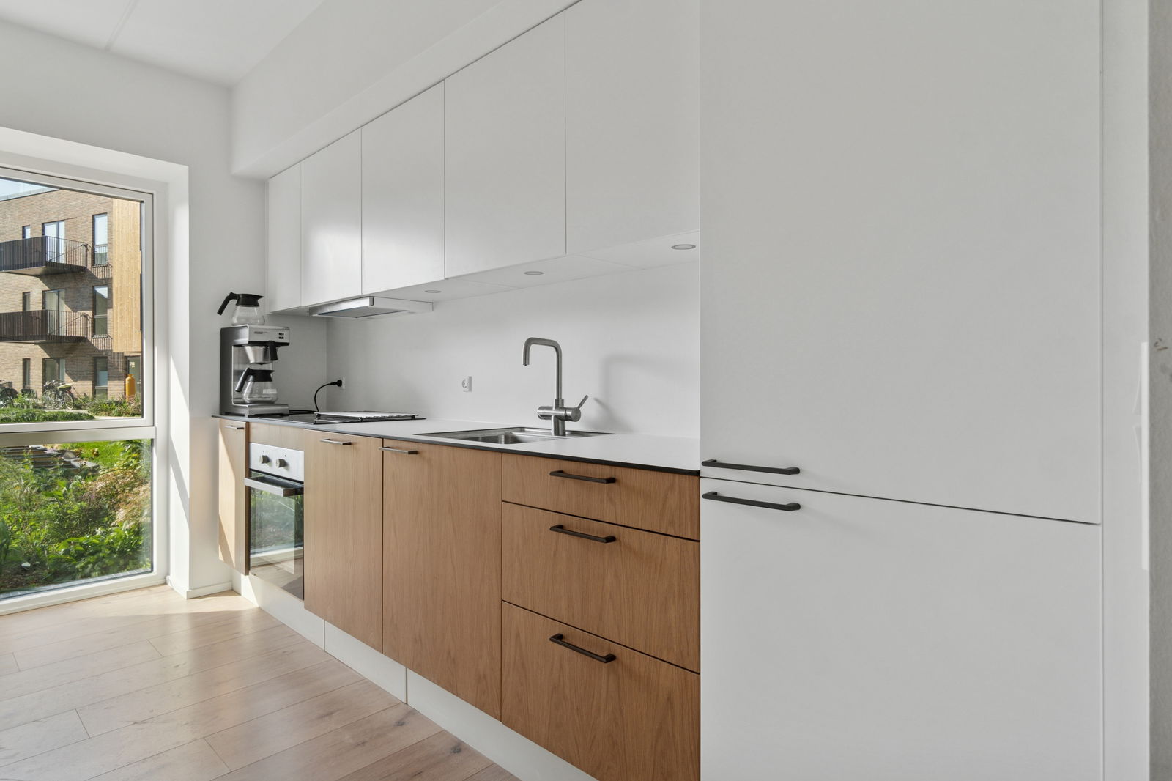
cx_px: 586
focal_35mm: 18
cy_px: 390
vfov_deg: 67.4
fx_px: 586
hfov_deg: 90.0
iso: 200
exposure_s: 1/250
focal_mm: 12
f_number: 8
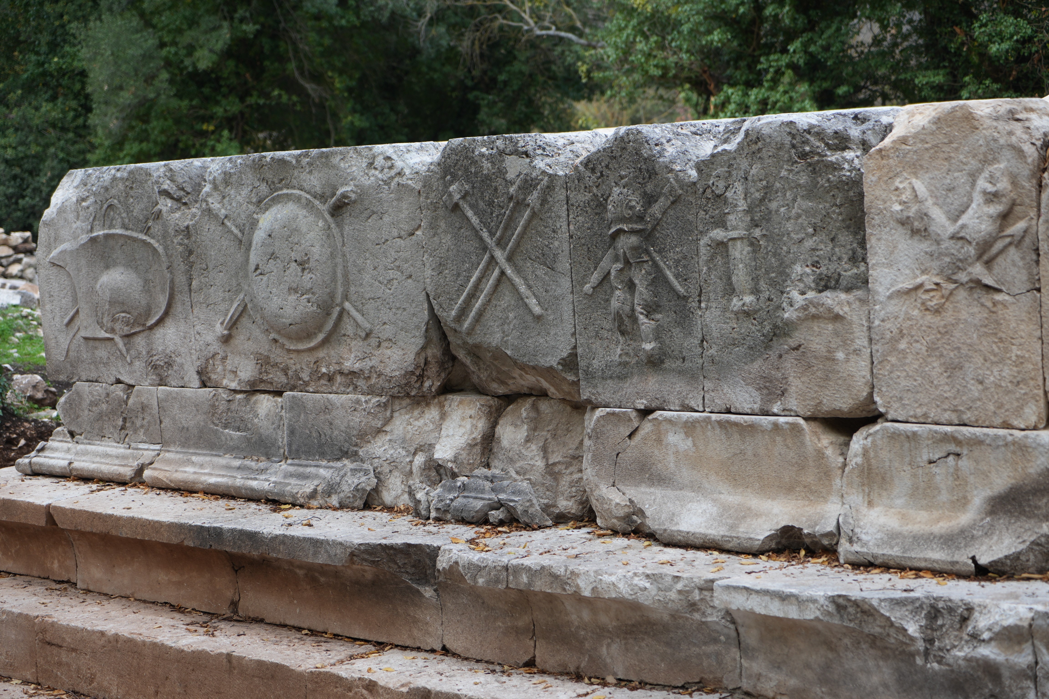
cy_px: 350
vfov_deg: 19.5
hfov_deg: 28.8
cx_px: 524
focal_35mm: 70
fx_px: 2040
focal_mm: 70
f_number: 4
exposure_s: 1/160
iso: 160
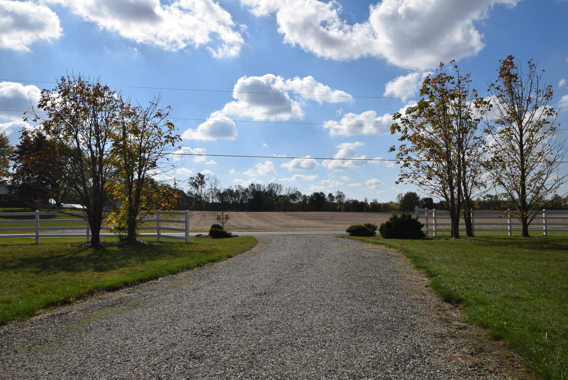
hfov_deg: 61.9
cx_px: 284
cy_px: 190
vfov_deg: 43.7
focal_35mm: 30
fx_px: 474
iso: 200
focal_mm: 20
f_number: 11
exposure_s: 1/500
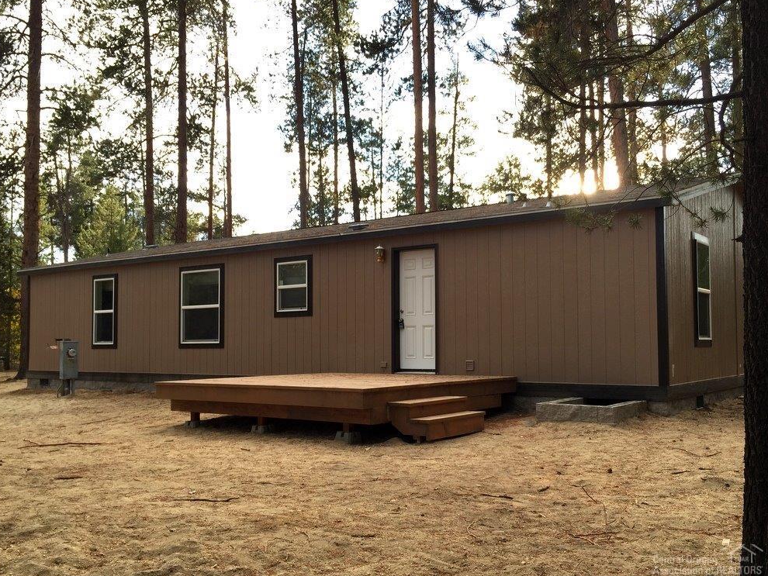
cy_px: 294
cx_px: 373
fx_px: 666
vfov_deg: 46.8
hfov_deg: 59.9
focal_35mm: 30
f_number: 2.2
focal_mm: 4.15
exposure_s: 1/199
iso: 32
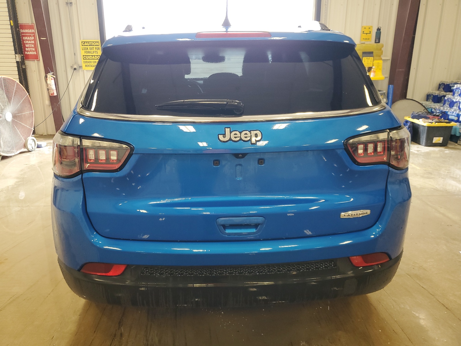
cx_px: 230
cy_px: 173
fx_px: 346
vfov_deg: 53.1
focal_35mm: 26
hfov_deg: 67.3
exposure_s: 1/60.2
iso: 86
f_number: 1.5
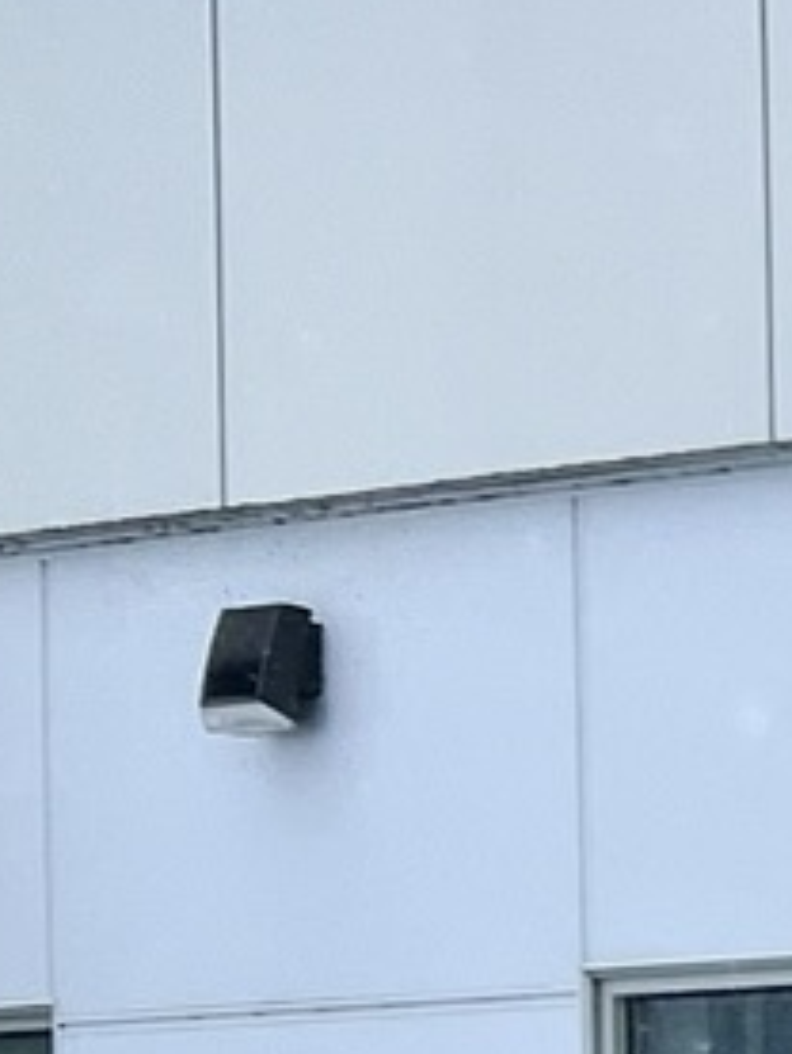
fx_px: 5853
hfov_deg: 5.9
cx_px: 3720
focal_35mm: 192
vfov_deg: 10.0
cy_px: 1591
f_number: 1.5
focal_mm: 5.7
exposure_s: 1/2008
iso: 50
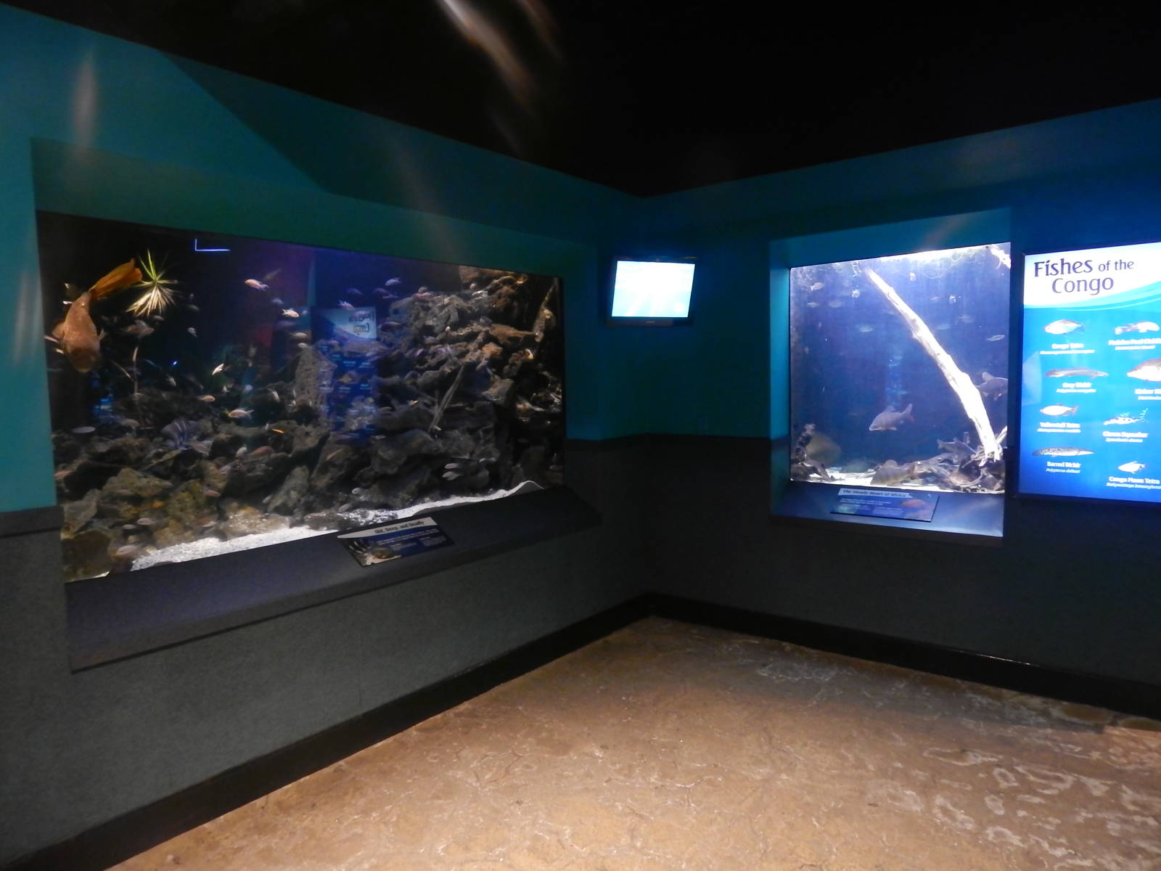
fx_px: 771
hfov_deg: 73.9
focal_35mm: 23
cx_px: 580
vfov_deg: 58.9
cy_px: 436
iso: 1100
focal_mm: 4
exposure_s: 1/15
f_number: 3
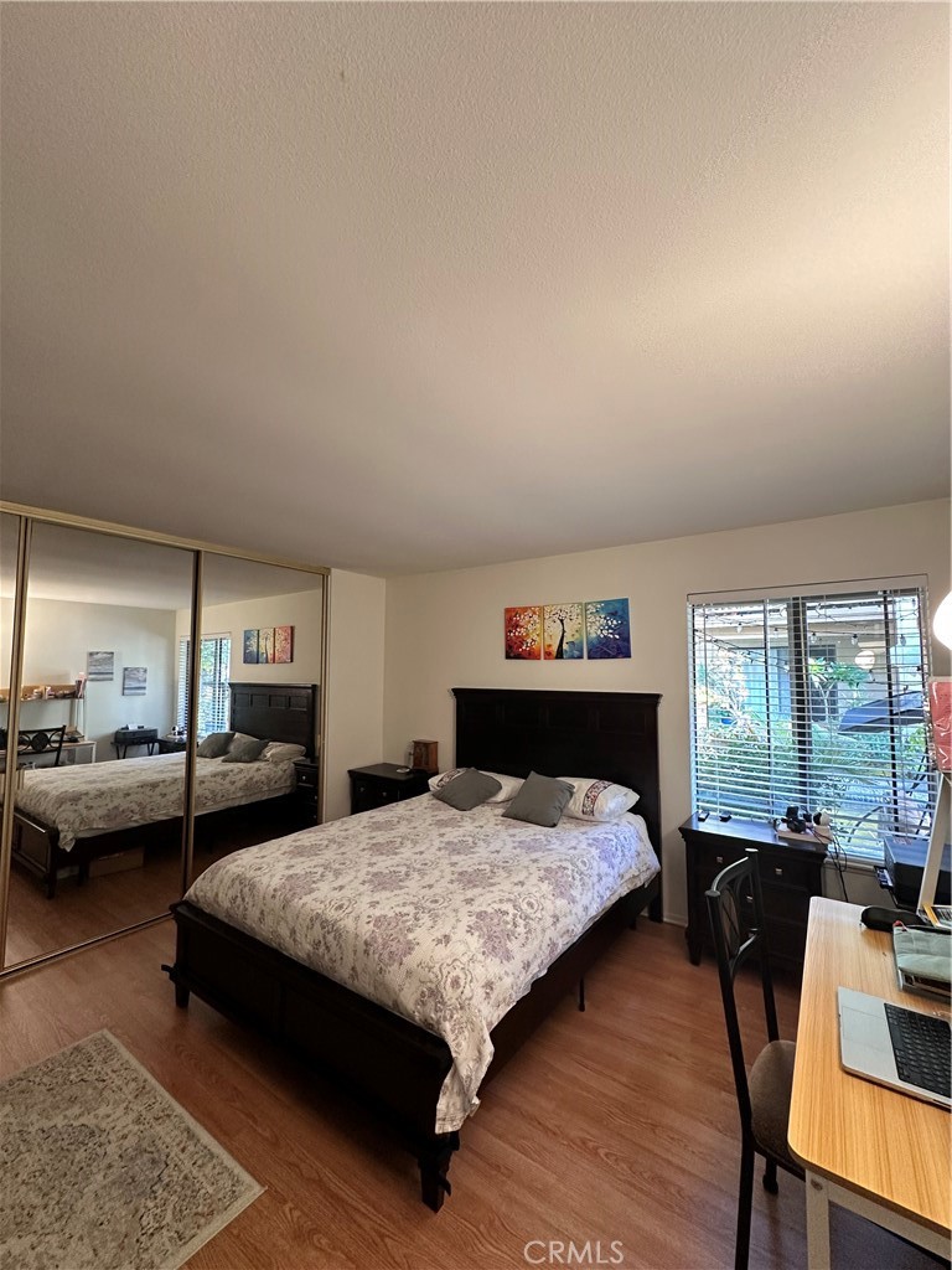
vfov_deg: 102.1
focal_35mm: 14
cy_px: 635
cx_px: 476
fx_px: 513
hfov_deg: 85.7
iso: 250
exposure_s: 1/60
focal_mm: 2.22
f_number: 2.2
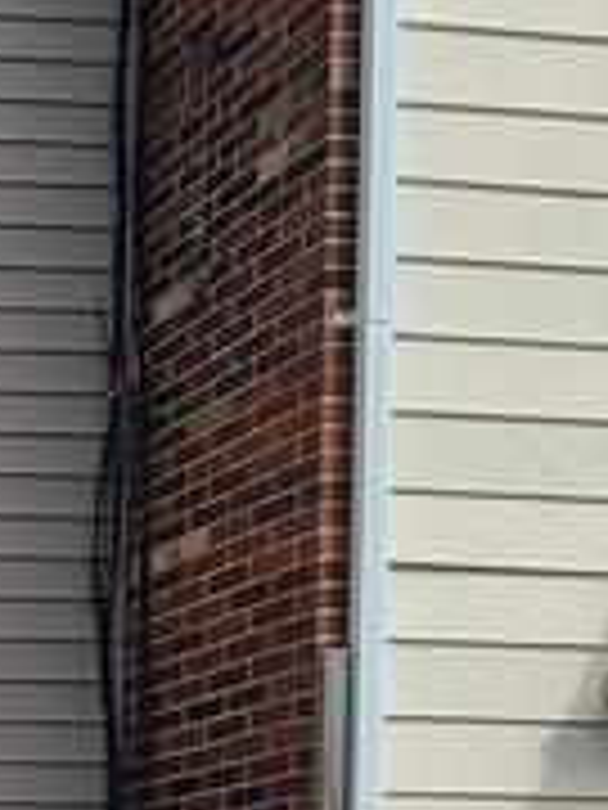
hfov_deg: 14.4
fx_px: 1827
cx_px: -734
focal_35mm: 78
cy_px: 1058
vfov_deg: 22.4
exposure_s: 1/1576
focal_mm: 2.2
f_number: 2.2
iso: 50
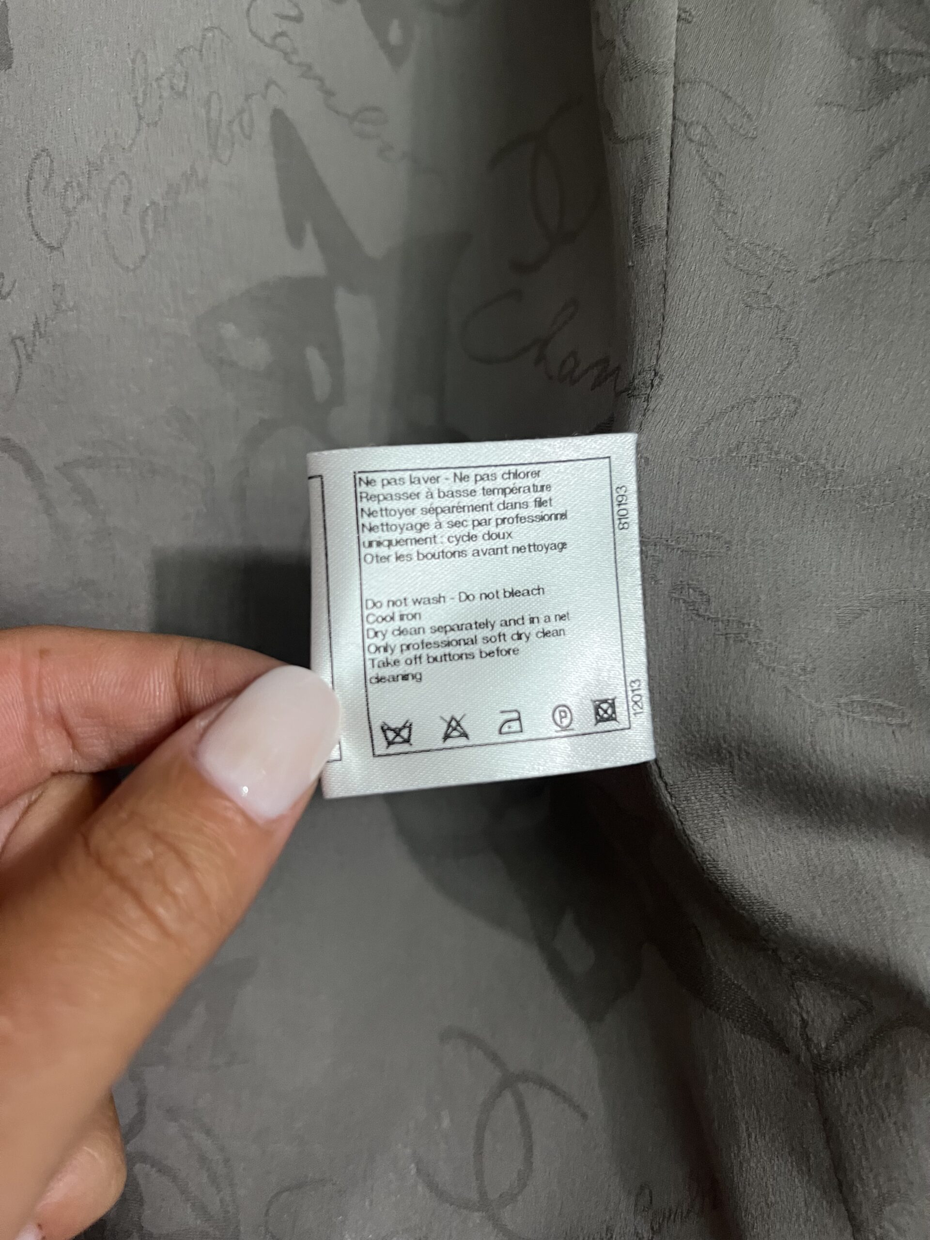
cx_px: 465
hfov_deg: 53.1
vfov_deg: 67.3
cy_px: 620
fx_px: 931
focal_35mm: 26
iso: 250
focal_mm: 5.7
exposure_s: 1/50
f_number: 1.5
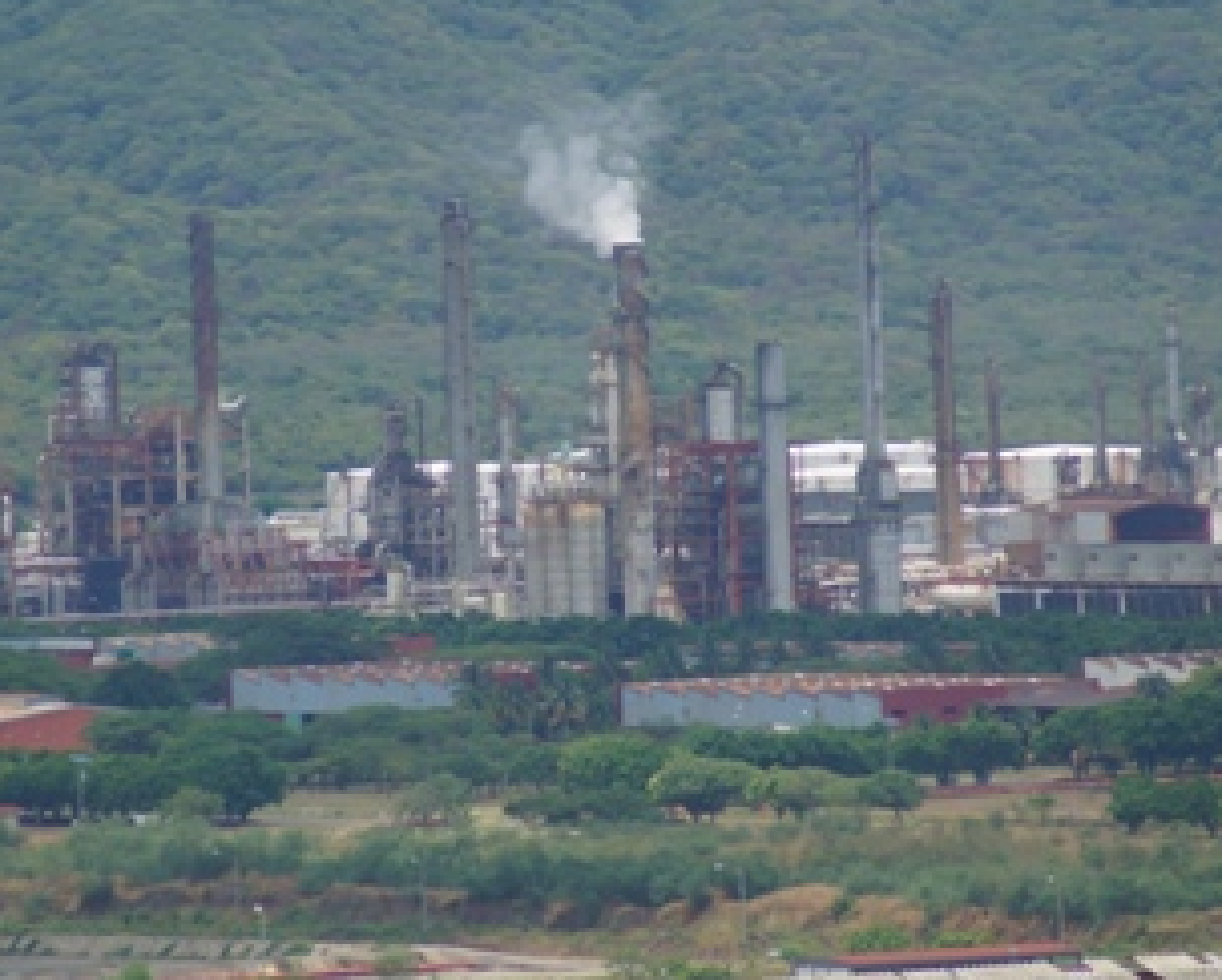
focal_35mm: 623
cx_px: 621
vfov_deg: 2.5
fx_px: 22553
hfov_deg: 3.1
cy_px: 460
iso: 100
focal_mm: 300
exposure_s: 1/500
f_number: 6.3
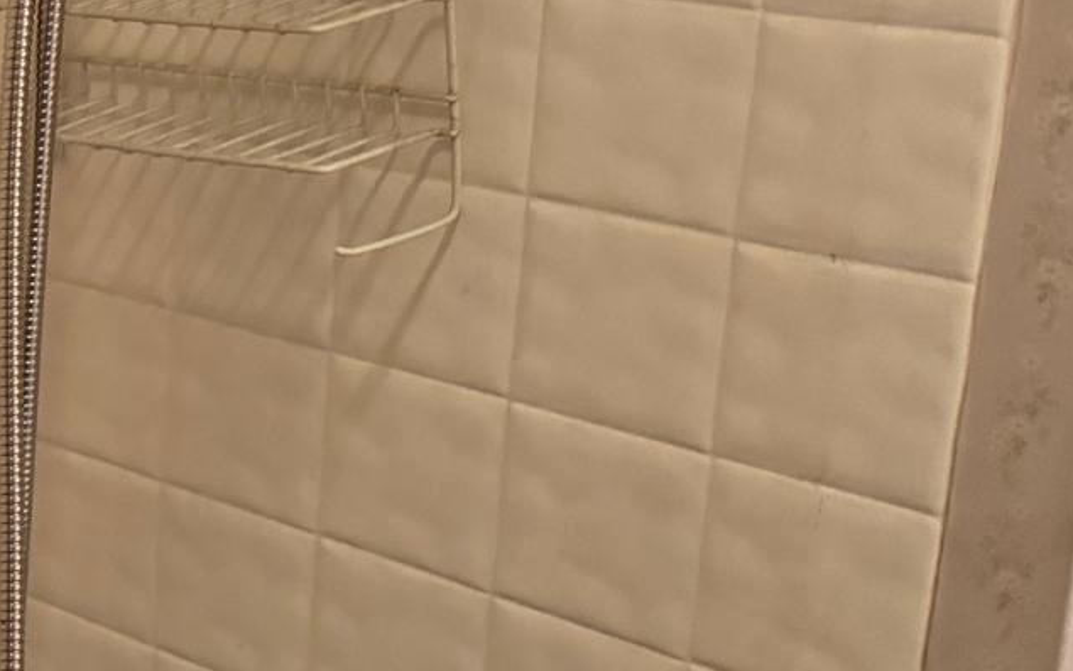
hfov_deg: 20.9
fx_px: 2398
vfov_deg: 15.9
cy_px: 238
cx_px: -598
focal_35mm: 82
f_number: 1.78
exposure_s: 1/60
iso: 800
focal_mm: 6.76
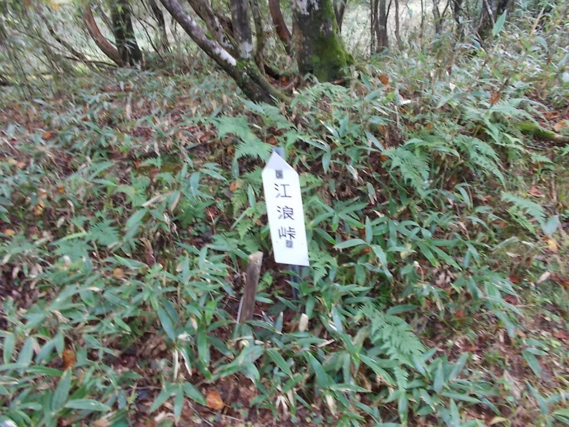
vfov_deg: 53.1
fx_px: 427
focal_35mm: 26
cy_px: 214
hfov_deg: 67.3
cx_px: 284
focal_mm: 4.6
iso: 200
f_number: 3.2
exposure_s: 1/25
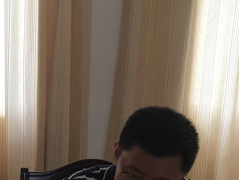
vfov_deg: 16.9
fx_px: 580
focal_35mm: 84
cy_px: 209
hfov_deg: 22.7
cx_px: 24
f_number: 2.2
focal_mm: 4.15
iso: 25
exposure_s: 1/33
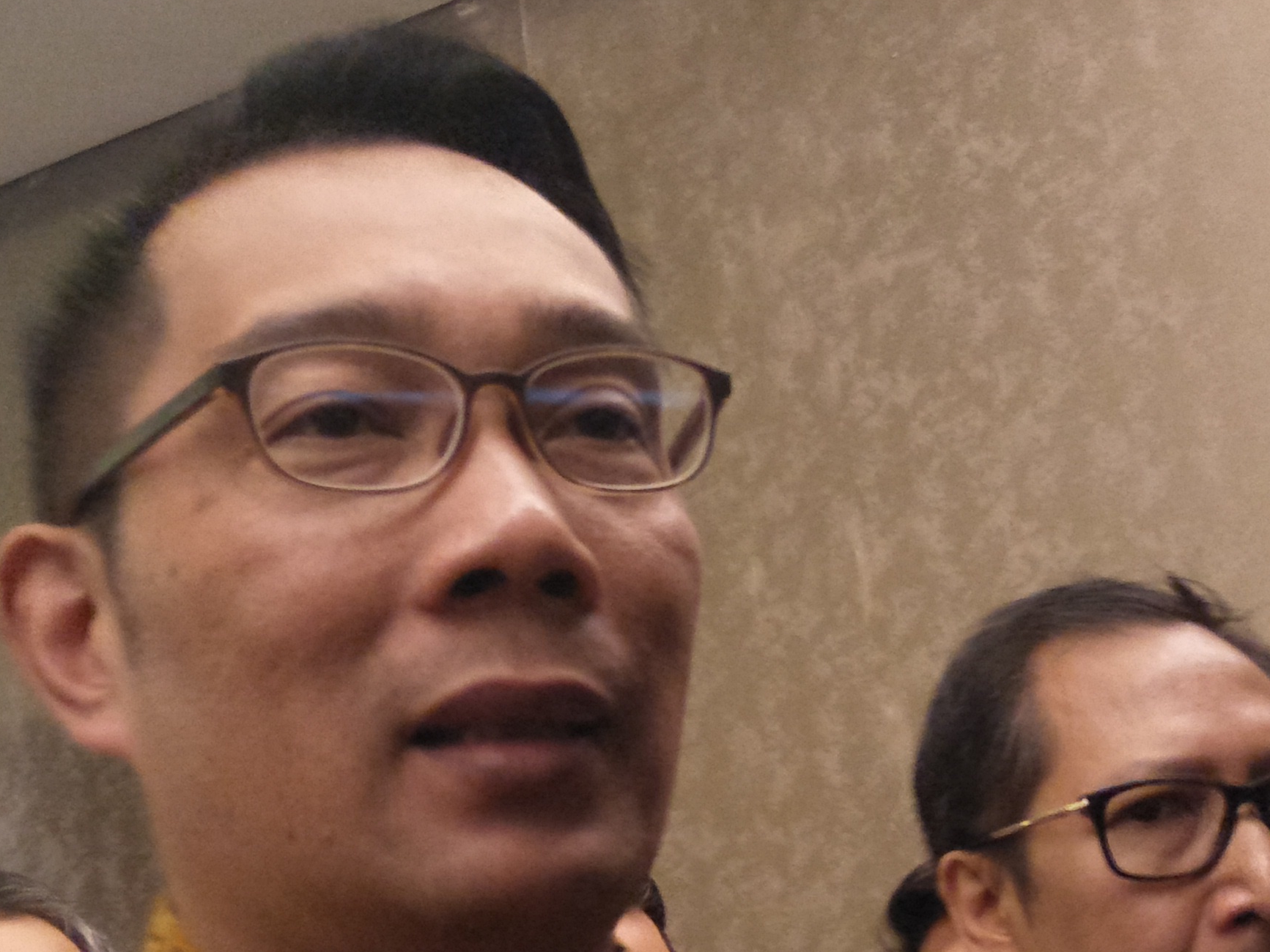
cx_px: 730
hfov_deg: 39.6
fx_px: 1761
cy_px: 769
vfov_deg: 29.5
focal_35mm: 48
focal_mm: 3.46
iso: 498
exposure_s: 1/17
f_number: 2.2
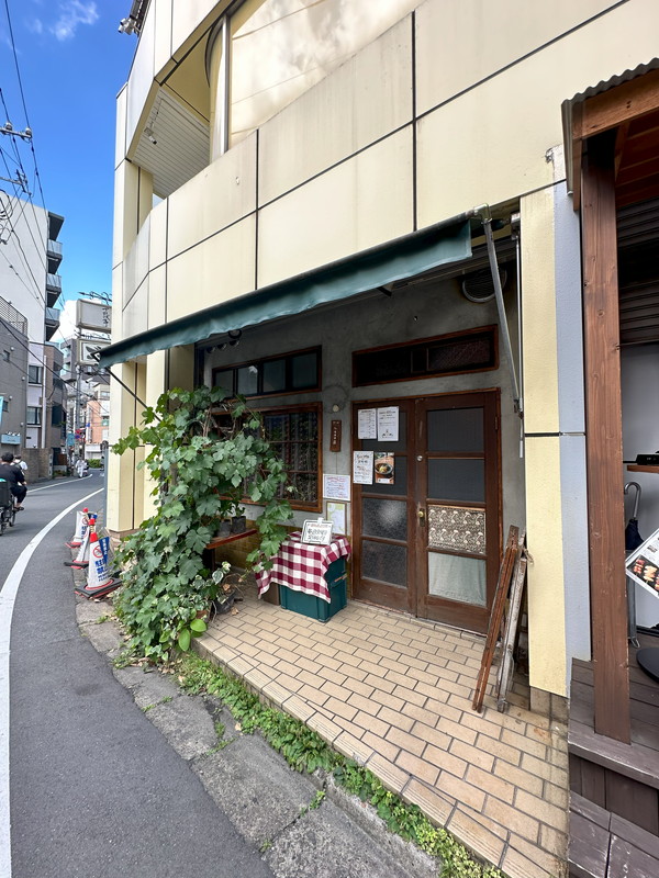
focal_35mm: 14
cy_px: 439
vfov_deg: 102.1
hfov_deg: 85.7
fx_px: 355
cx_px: 330
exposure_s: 1/146
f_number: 2.2
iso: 40
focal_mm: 2.22
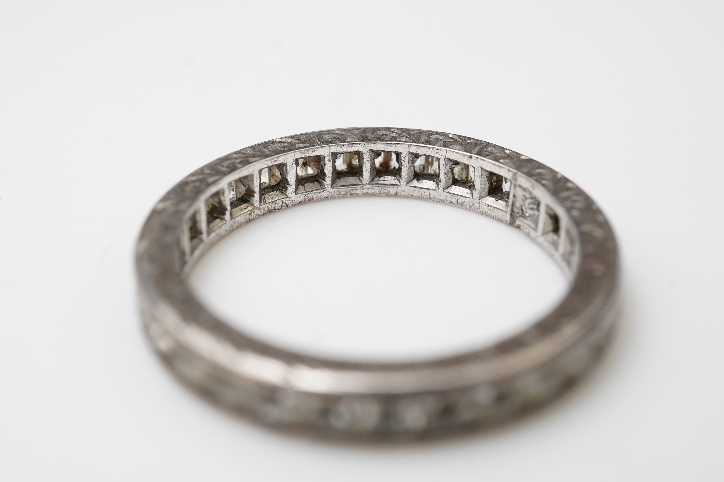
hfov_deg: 43.6
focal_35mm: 45
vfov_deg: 29.8
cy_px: 241
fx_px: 905
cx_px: 362
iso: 400
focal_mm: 30
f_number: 16
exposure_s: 1/100
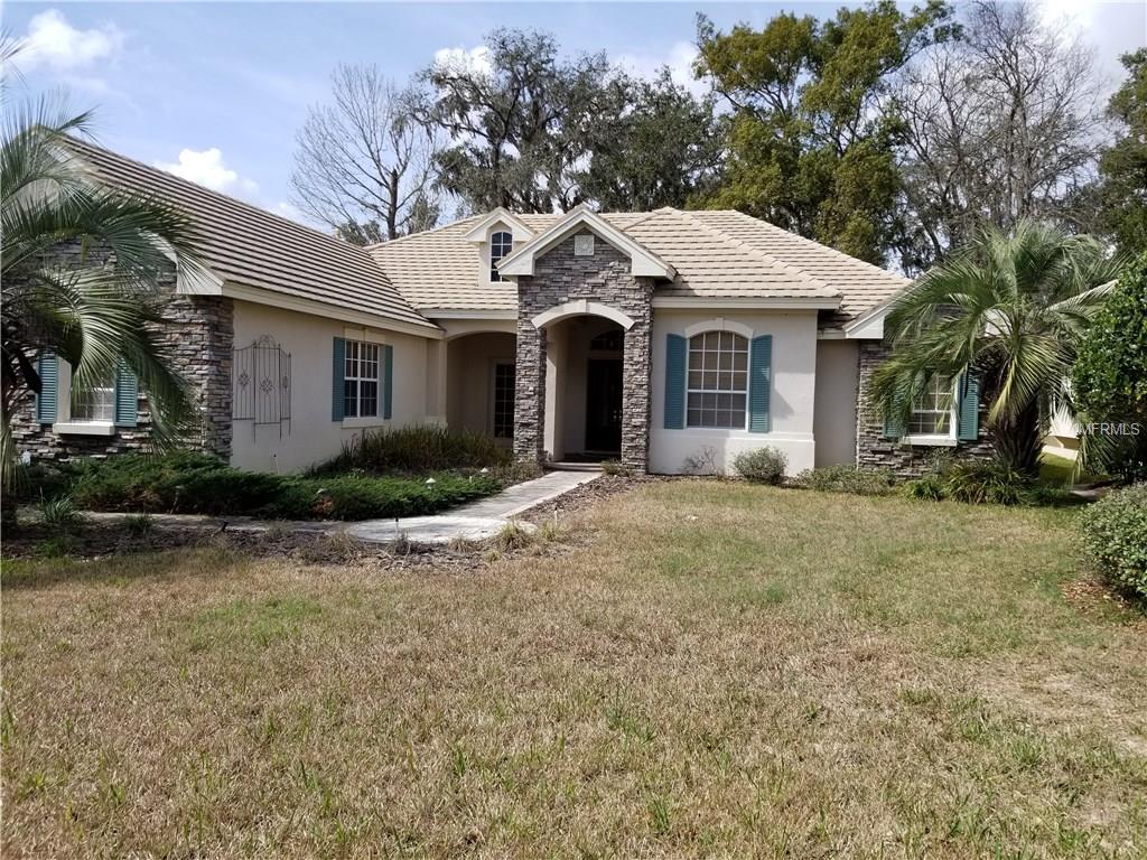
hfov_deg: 67.3
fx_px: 862
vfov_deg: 53.1
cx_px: 574
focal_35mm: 26
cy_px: 430
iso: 50
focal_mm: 4.25
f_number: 1.7
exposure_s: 1/2488
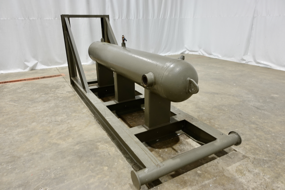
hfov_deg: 73.7
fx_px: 190
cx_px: 142
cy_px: 95
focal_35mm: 24
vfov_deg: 53.1
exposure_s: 1/30
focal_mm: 9.4
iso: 200
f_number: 1.8
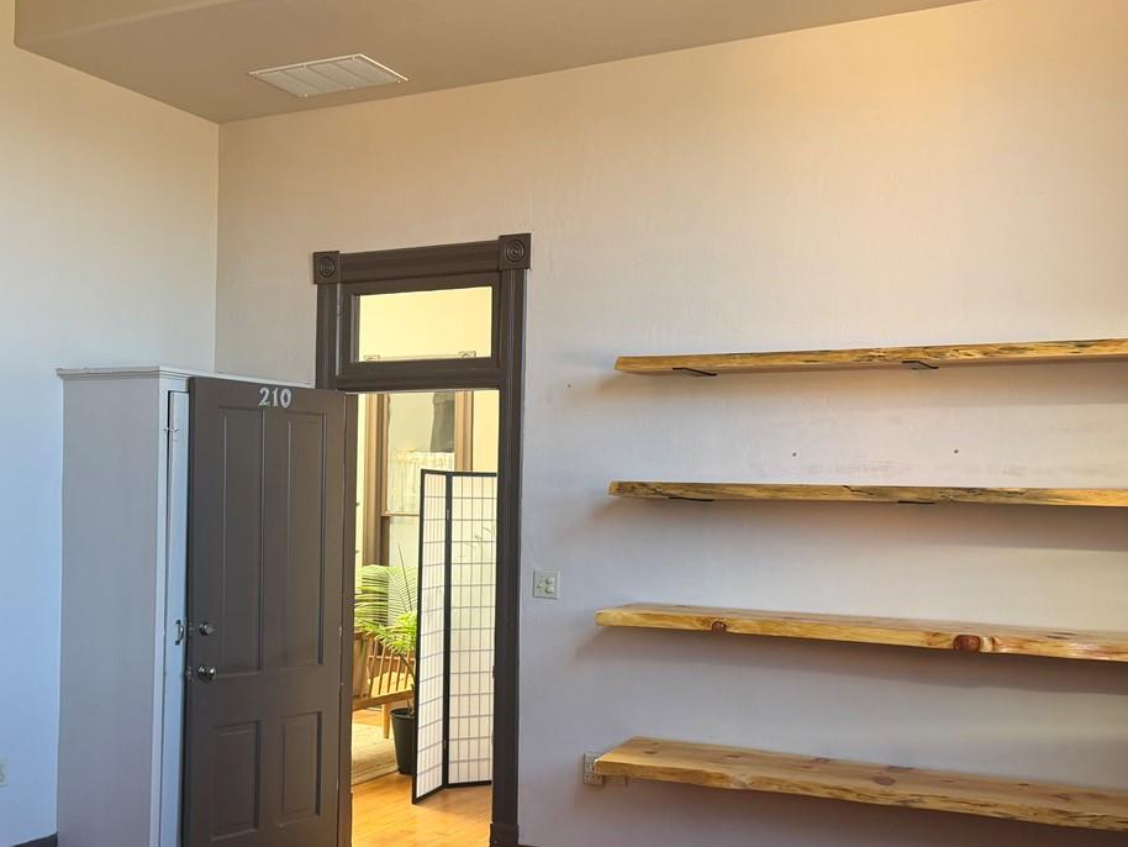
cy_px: 517
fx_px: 1369
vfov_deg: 34.2
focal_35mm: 42
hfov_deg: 44.6
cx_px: 465
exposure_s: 1/115
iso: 200
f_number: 1.78
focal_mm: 6.76
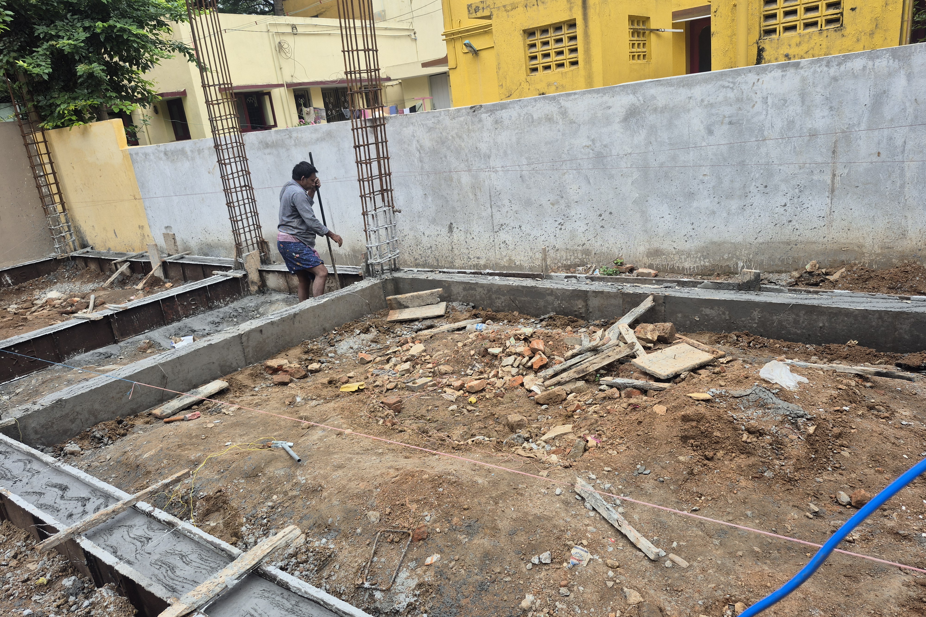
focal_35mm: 24
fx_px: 617
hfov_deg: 73.7
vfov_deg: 53.1
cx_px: 464
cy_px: 327
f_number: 1.8
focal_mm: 5.4
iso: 25
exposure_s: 1/540
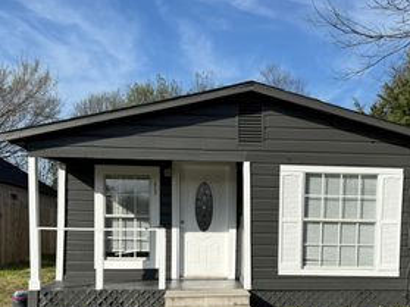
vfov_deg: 32.6
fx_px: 509
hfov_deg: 43.4
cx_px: 262
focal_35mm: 43
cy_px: 249
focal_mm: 6.76
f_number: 1.78
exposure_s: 1/5714
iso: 80
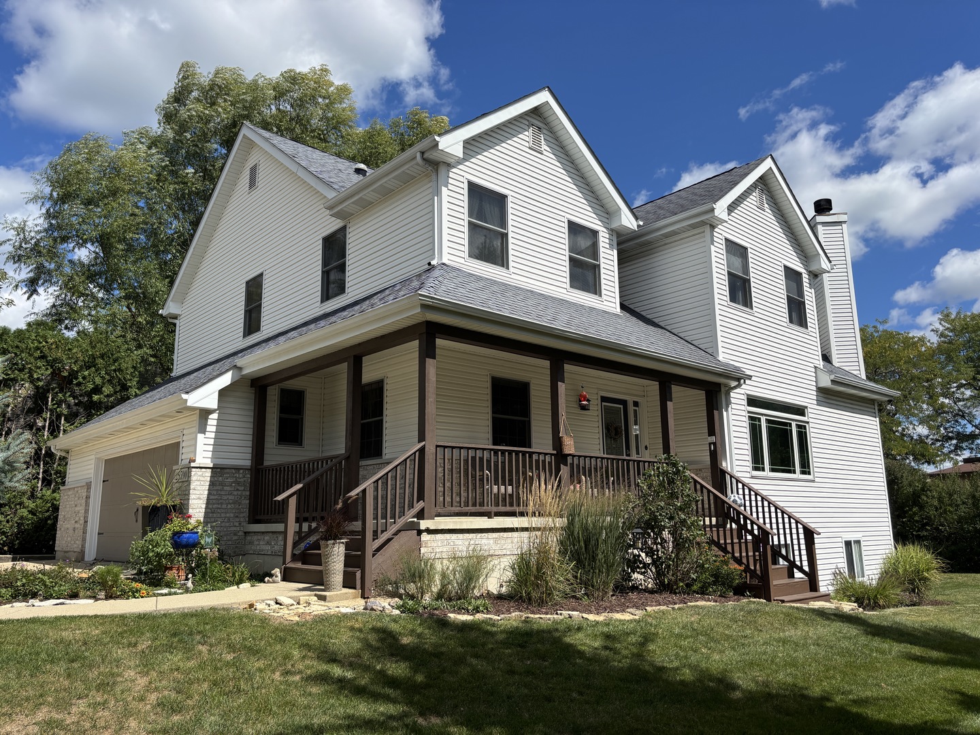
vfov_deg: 53.1
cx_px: 490
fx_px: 736
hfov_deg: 67.3
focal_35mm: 26
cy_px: 368
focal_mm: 5.96
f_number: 1.6
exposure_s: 1/4425
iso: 50
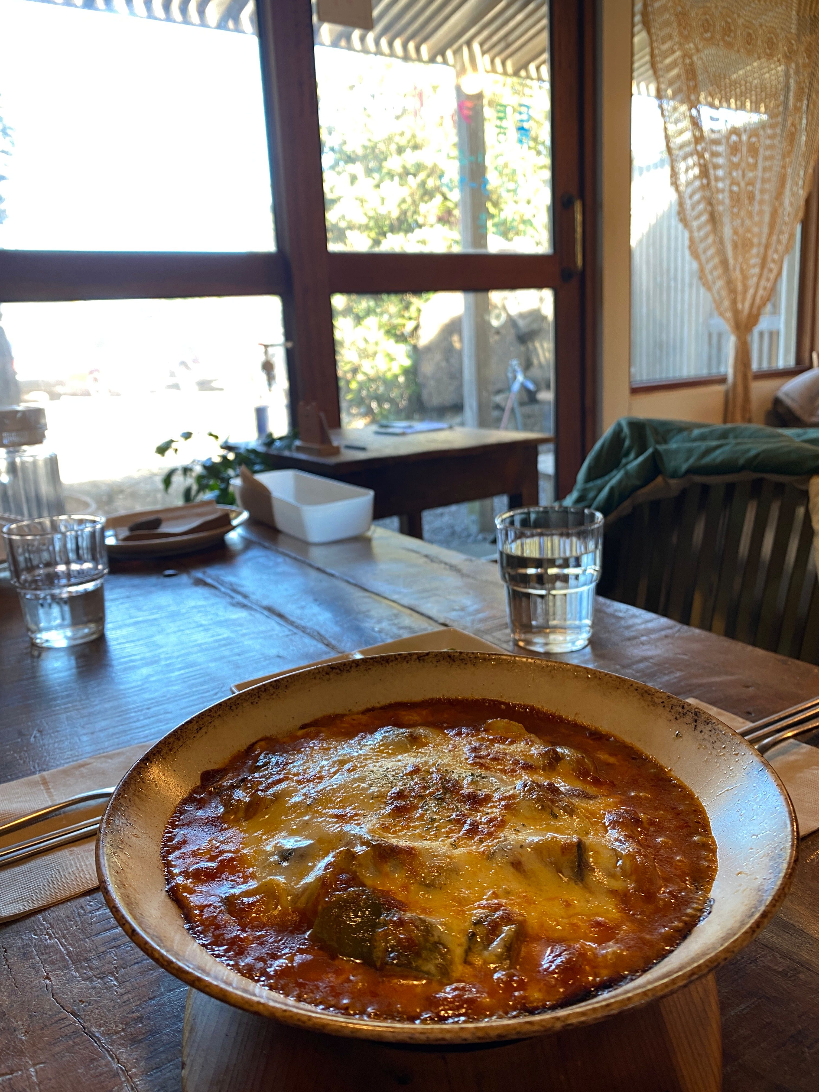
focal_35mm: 26
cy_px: 546
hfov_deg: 53.1
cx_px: 410
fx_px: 820
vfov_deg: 67.3
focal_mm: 4.25
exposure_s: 1/60
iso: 100
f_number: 1.8
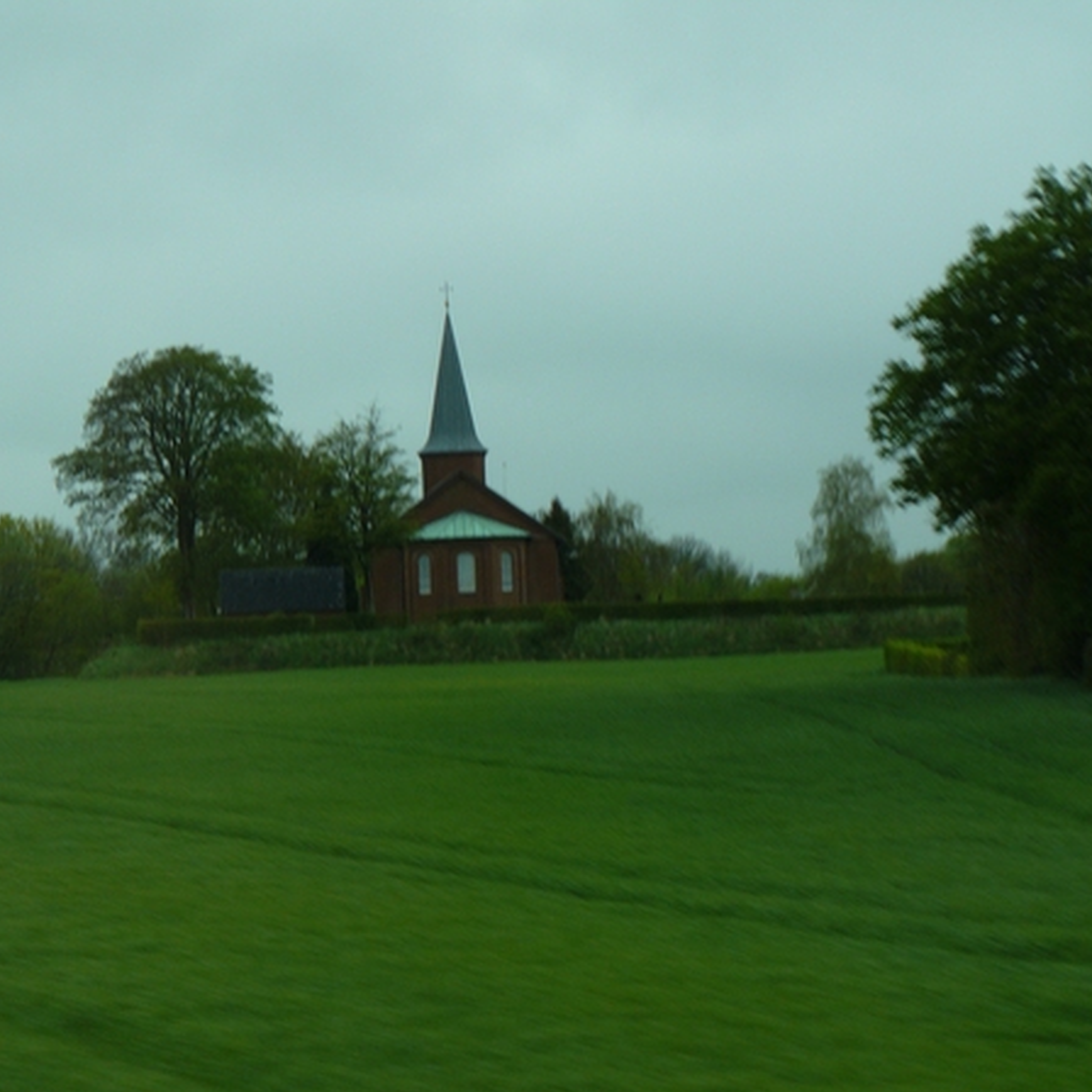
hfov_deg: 11.3
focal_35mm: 154
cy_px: 546
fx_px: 5496
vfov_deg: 11.3
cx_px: 405
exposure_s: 1/100
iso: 100
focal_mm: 21.6
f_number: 4
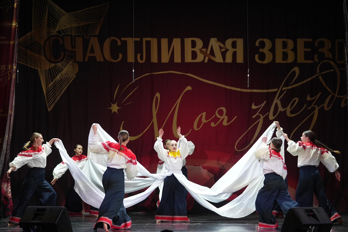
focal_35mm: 98
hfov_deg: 20.8
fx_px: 947
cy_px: 116
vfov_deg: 14.0
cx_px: 174
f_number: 2.8
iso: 2000
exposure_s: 1/400
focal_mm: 98
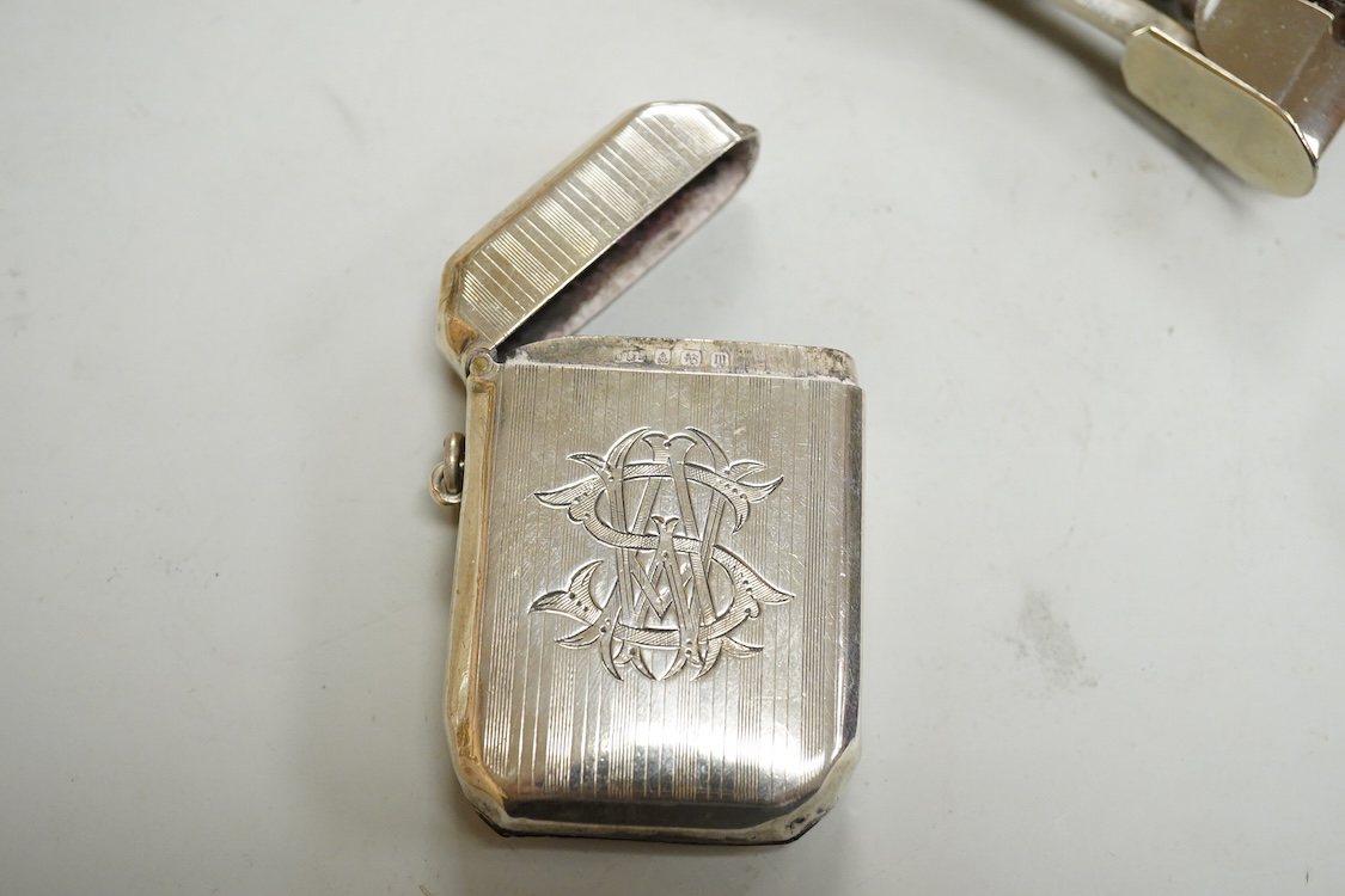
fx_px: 1681
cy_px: 448
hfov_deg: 43.6
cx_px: 672
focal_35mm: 45
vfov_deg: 29.9
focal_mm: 30
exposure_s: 1/200
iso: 2500
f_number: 9
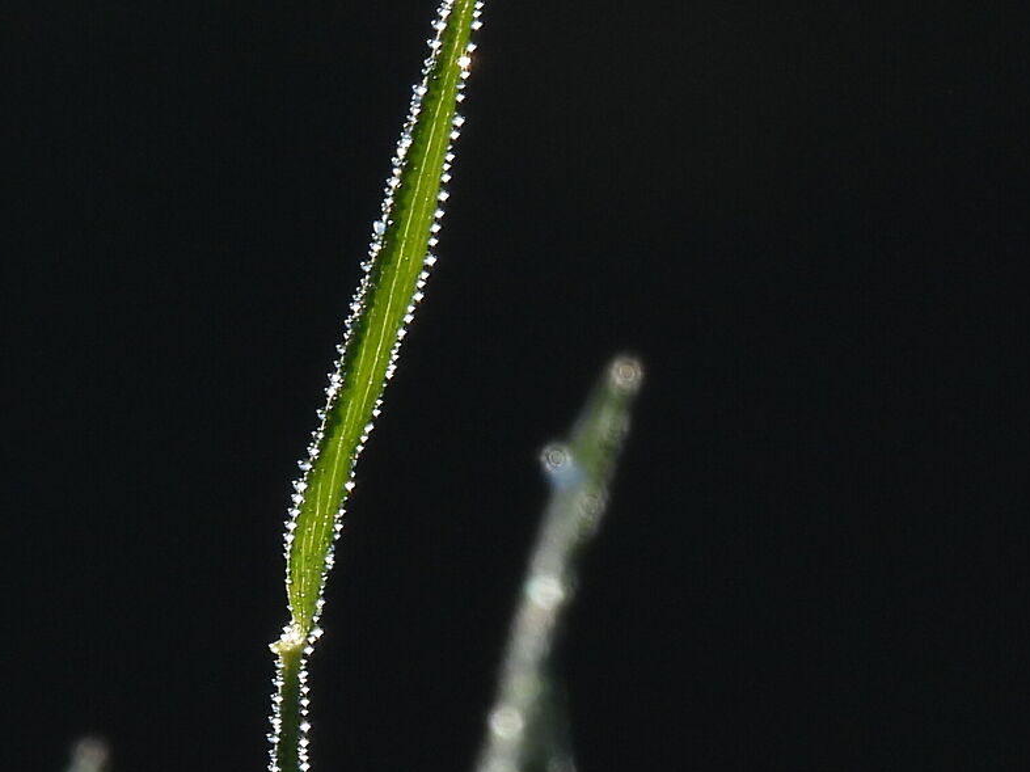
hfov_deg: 1.1
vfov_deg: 0.8
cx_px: 545
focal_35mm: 1833
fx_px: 54524
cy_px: 687
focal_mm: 107
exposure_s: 1/800
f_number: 5
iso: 100
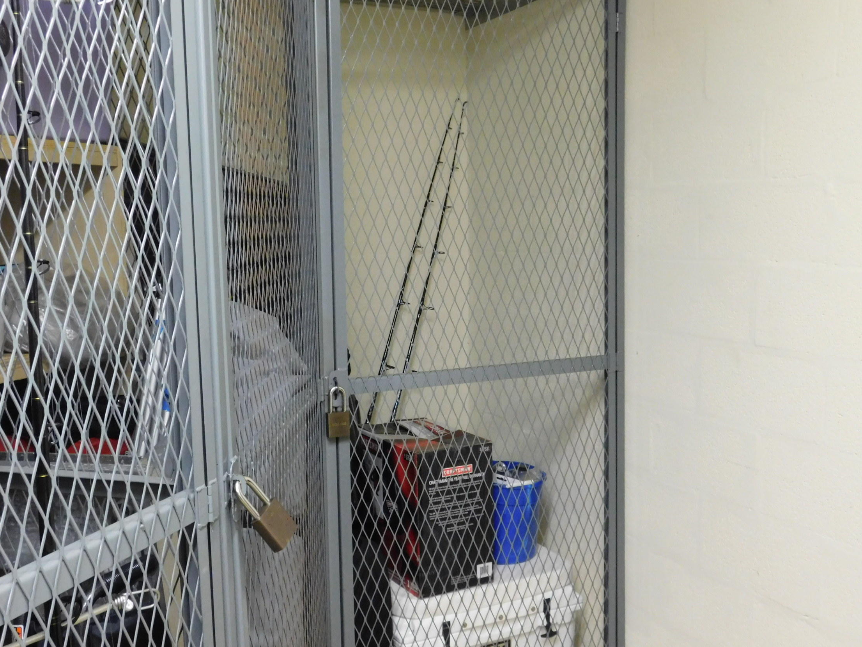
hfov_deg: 50.1
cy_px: 316
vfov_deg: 38.7
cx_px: 429
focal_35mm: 37
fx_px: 921
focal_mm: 6.3
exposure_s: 1/8
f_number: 3.5
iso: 560
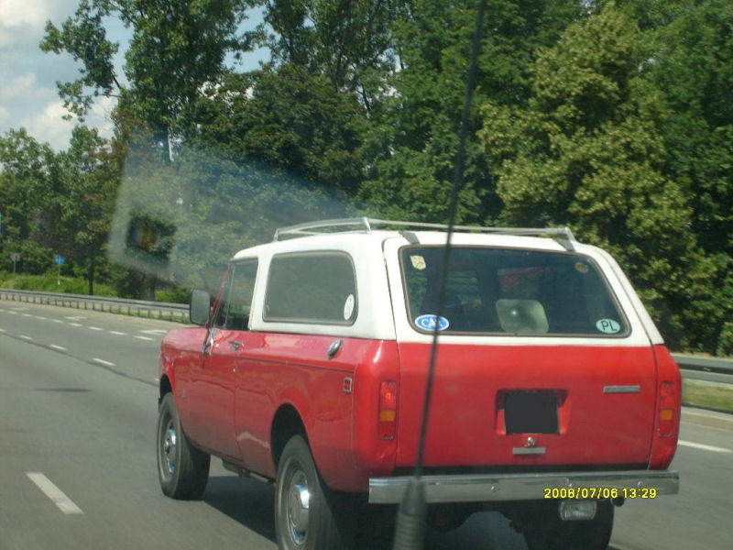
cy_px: 275
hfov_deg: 27.0
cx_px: 366
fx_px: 1525
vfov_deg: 20.4
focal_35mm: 72
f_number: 9.8
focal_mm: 12
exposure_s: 1/125
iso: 80
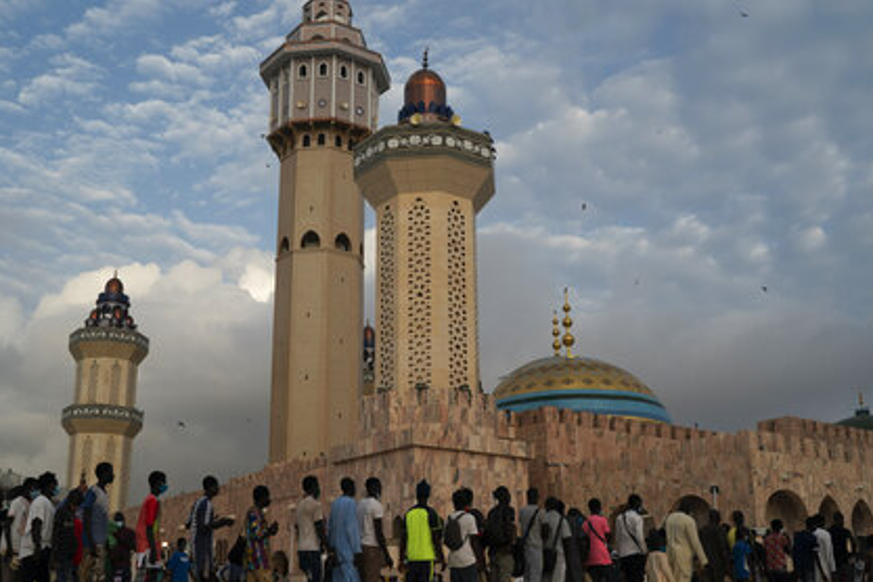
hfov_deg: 45.4
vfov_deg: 31.2
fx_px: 1043
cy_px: 290
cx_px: 415
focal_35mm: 43
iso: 400
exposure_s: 1/1000
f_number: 6.3
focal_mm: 35
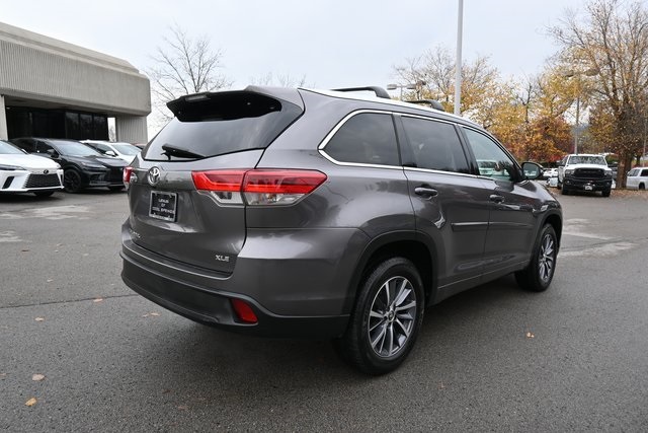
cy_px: 216
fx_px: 432
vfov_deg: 53.2
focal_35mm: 24
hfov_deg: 73.7
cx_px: 324
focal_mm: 16
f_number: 5.6
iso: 160
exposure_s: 1/250
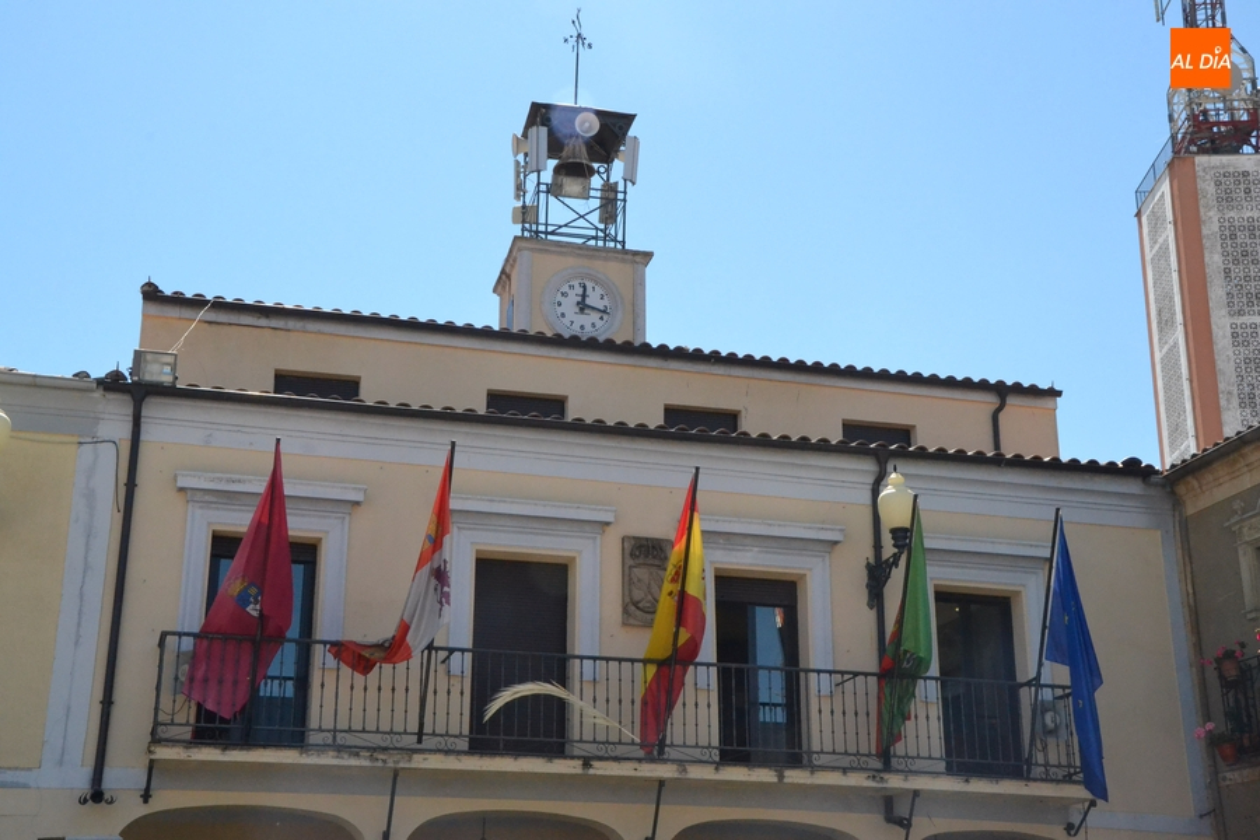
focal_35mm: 51
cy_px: 420
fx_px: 1785
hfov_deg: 38.9
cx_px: 630
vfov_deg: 26.5
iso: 3200
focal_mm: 34
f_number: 18
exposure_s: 1/1250
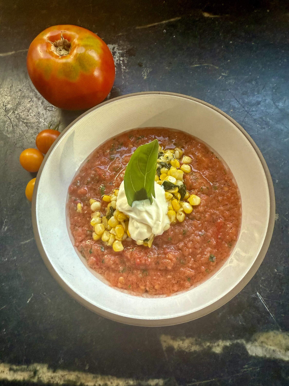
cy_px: 193
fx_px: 267
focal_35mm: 24
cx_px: 144
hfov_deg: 56.8
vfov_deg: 71.6
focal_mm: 2.22
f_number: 2.2
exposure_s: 1/99
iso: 160
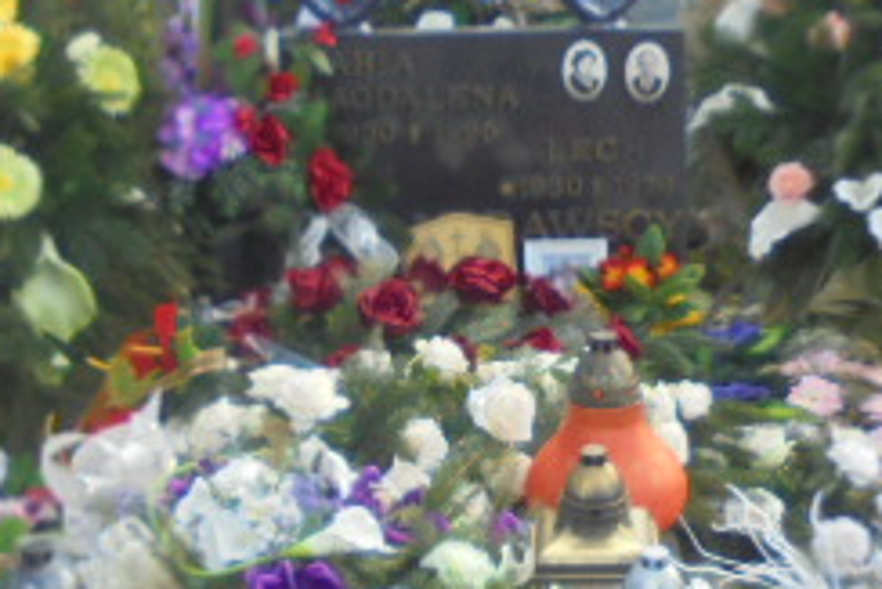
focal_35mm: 71
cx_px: 502
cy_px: 351
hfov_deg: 28.4
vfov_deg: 19.2
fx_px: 1740
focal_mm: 4.6
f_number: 3.5
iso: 100
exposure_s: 1/100
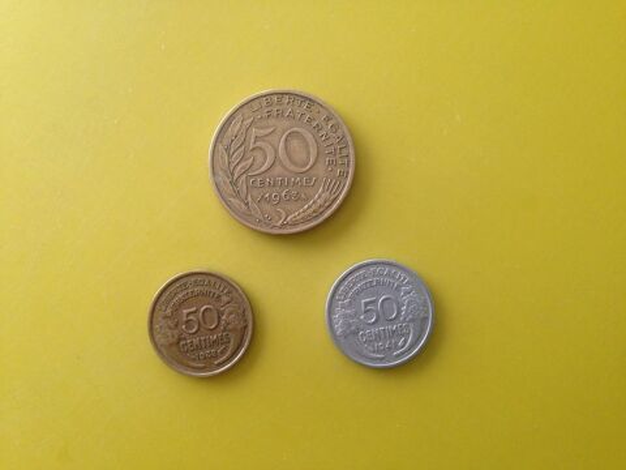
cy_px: 235
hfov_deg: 55.4
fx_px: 597
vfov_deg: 42.9
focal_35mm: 33
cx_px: 313
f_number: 2.4
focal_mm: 4.12
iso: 125
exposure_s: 1/20
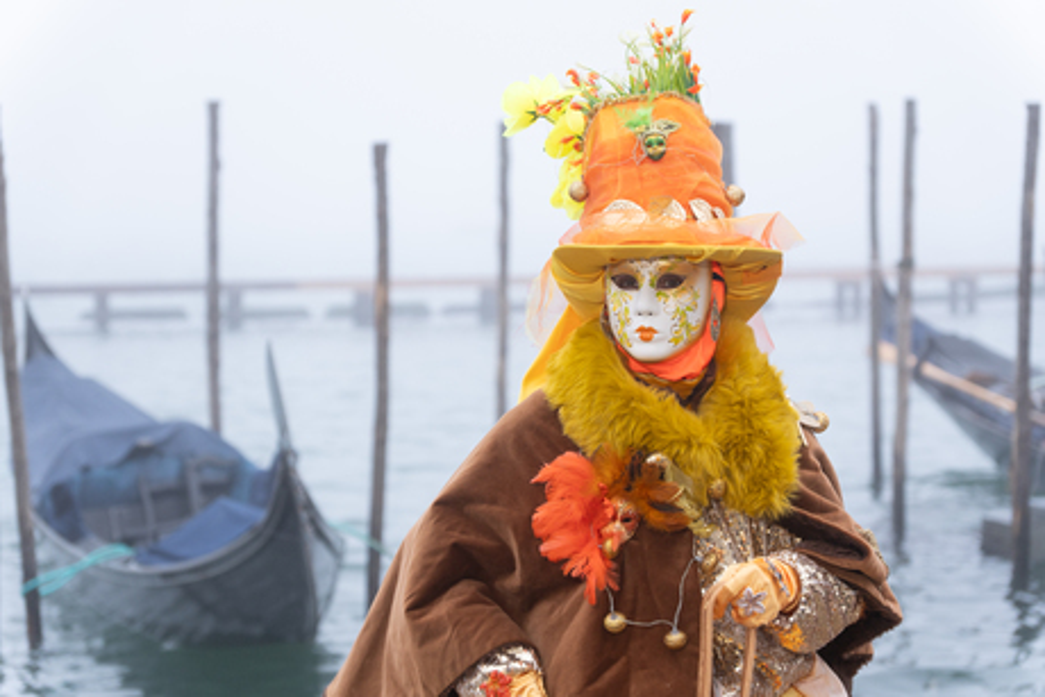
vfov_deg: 15.5
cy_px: 348
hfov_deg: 23.0
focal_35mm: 88
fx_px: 2570
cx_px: 522
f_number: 3.2
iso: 320
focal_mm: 59
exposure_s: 1/100
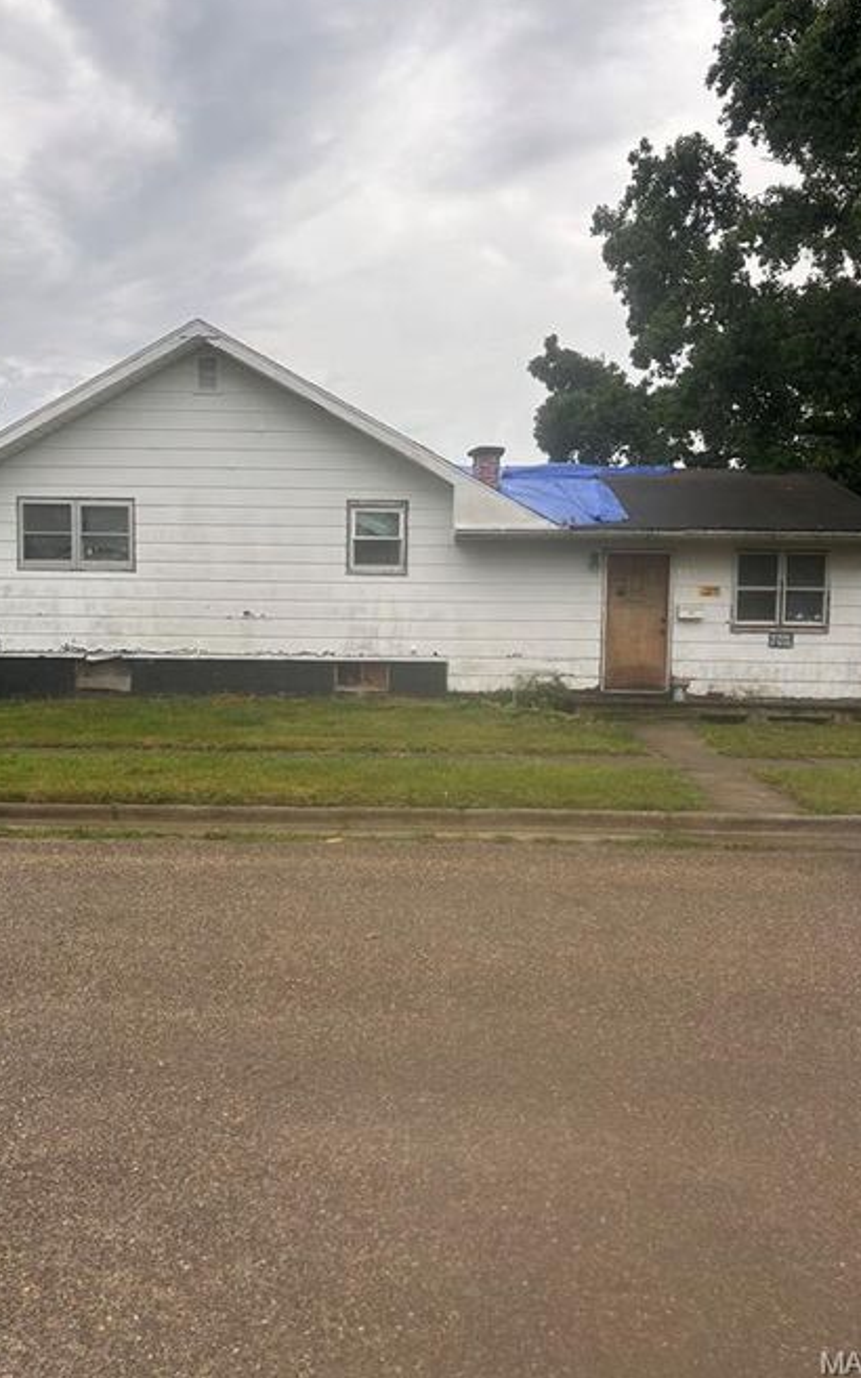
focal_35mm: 28
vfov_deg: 66.5
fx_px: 1051
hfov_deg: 44.5
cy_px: 686
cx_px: 399
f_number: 1.6
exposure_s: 1/130
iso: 32
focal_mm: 5.96
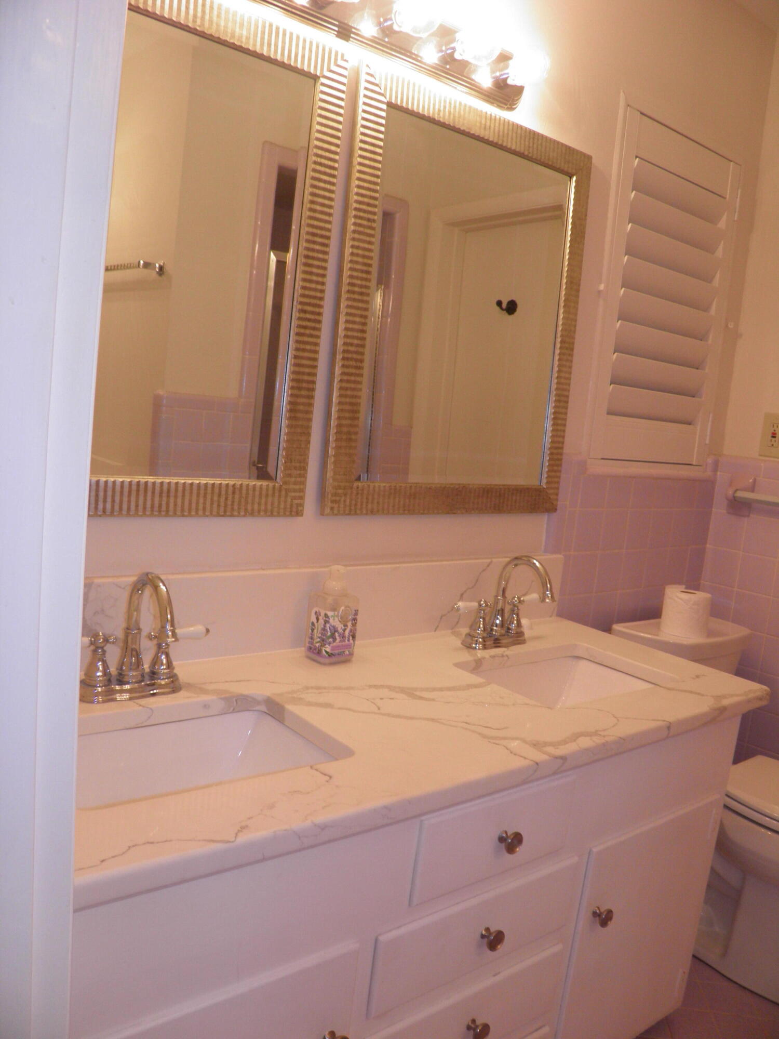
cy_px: 520
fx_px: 840
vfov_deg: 63.4
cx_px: 390
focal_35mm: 28
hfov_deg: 49.7
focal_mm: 4.9
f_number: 2.8
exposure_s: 1/30
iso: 100
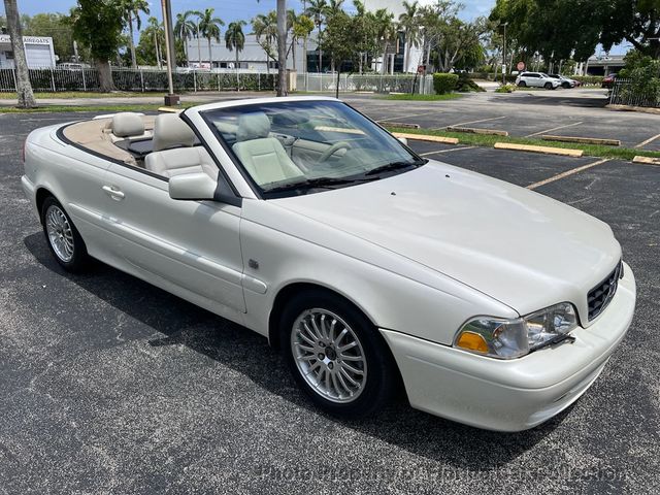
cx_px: 330
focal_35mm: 26
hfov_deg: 67.3
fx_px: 496
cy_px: 248
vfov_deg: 53.1
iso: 50
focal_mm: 5.7
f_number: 1.5
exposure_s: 1/8696
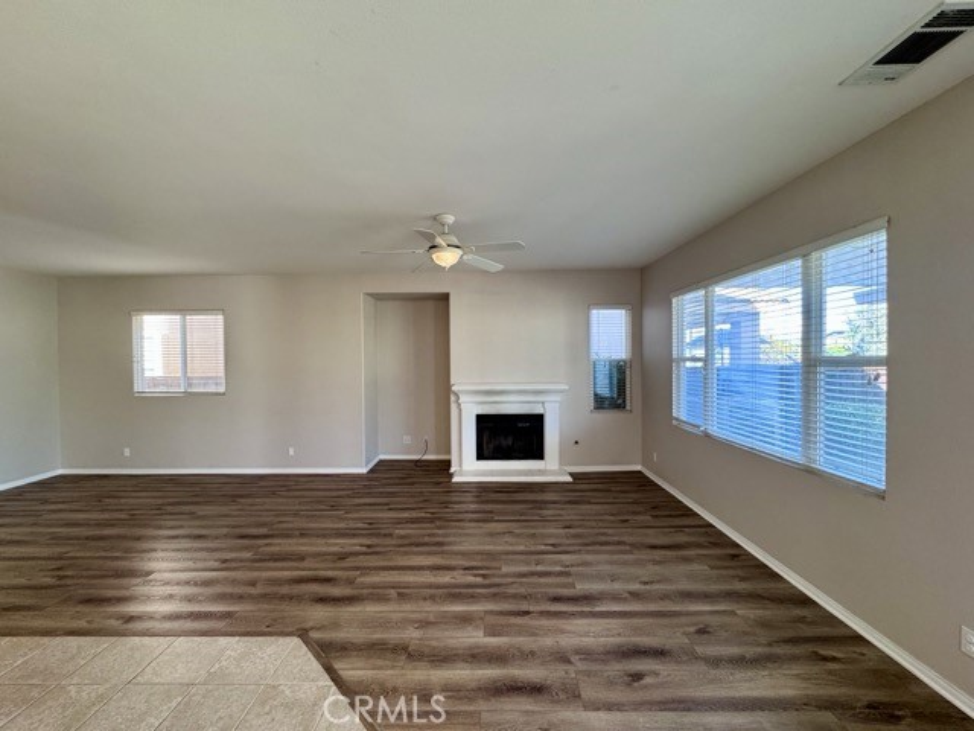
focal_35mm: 14
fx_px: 394
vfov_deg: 85.7
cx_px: 487
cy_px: 366
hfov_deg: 102.1
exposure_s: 1/120
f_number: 2.2
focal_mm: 2.22
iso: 250
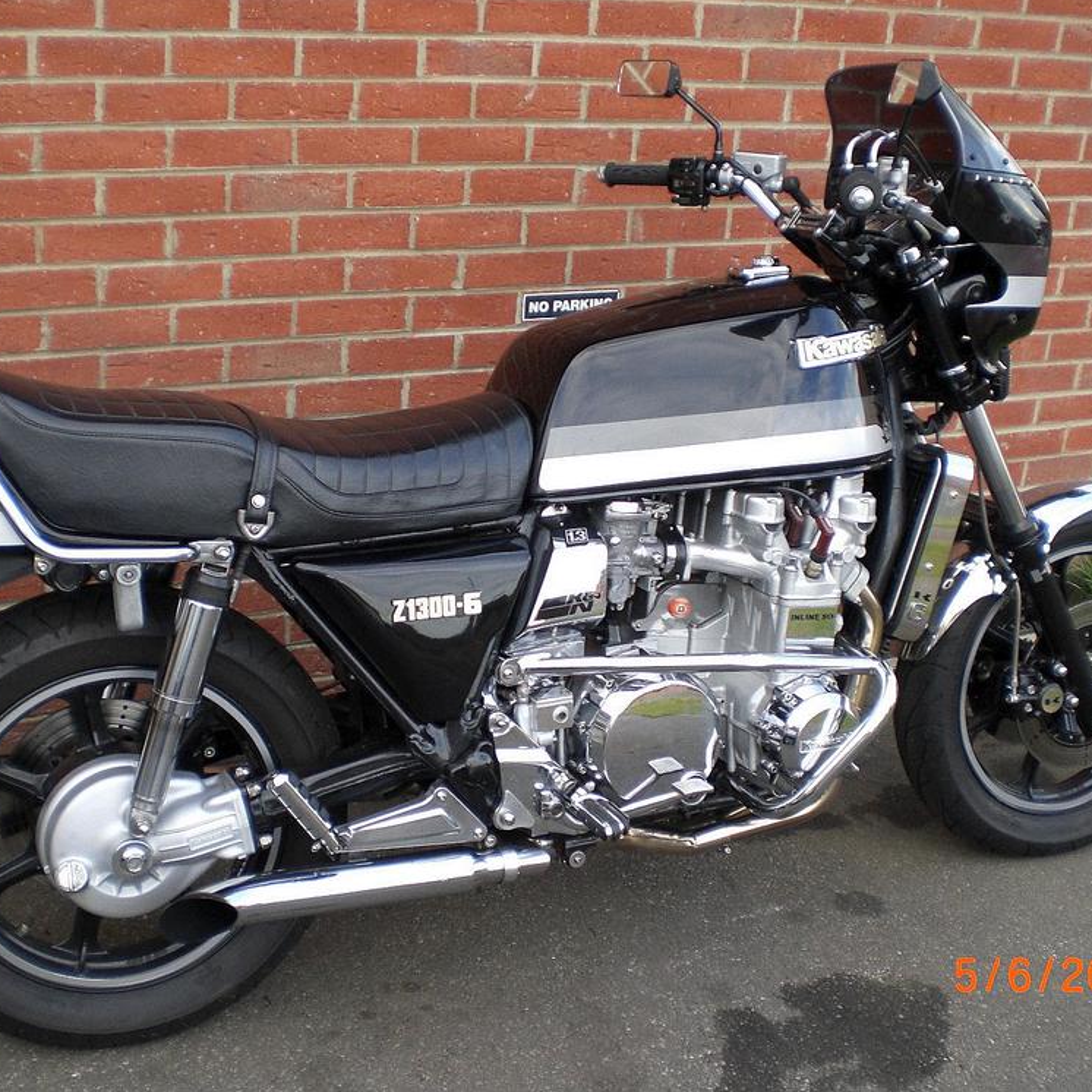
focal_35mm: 45
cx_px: 523
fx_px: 1606
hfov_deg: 37.5
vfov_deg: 37.6
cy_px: 545
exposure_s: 1/100
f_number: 3.1
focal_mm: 6.3
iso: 100
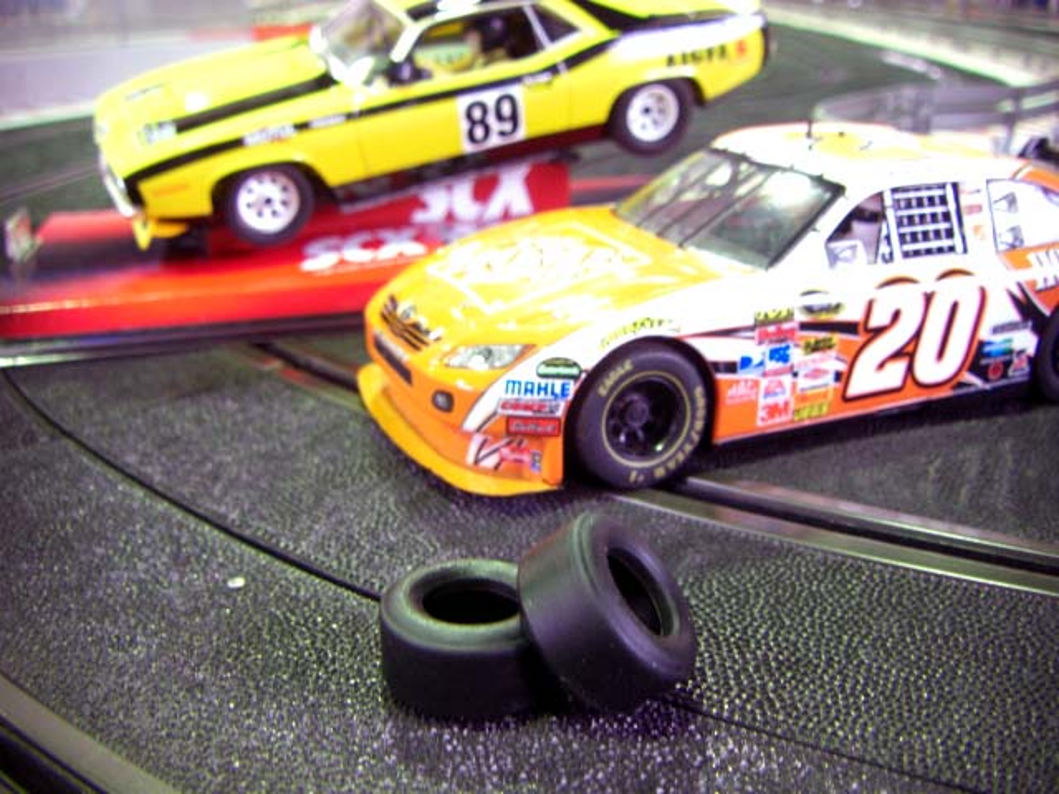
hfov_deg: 49.0
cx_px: 530
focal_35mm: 38
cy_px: 397
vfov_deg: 37.7
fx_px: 1163
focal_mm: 6.3
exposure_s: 1/15
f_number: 3.4
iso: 200
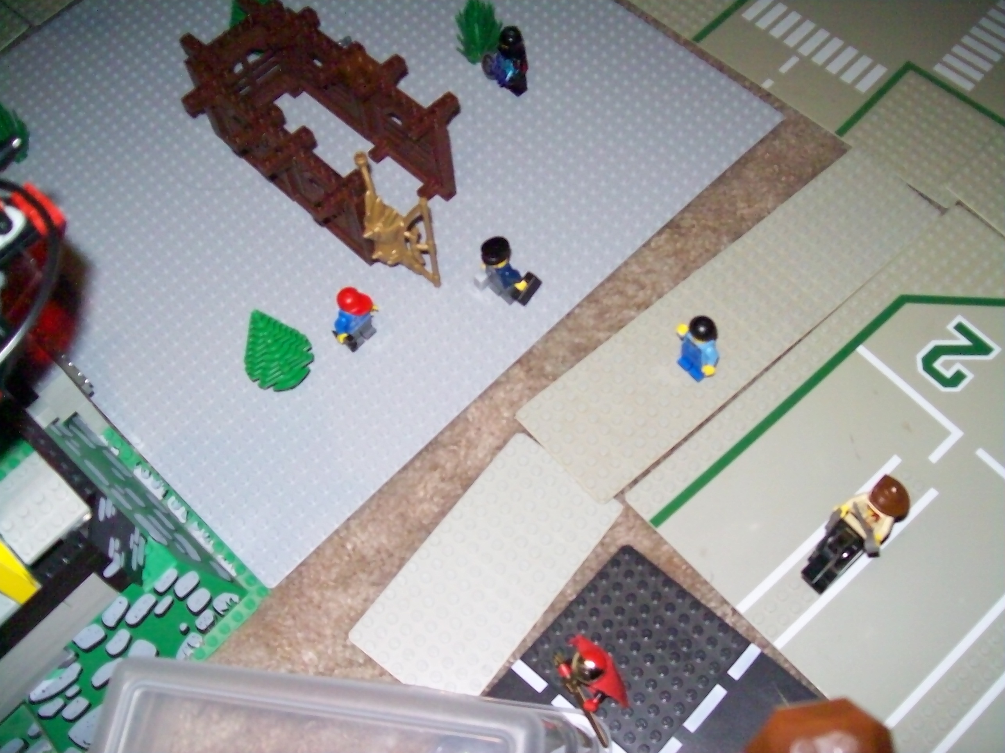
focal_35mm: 36
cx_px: 502
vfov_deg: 39.6
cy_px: 376
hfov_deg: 51.4
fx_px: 1045
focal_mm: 6
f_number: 2.7
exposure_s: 1/128
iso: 200
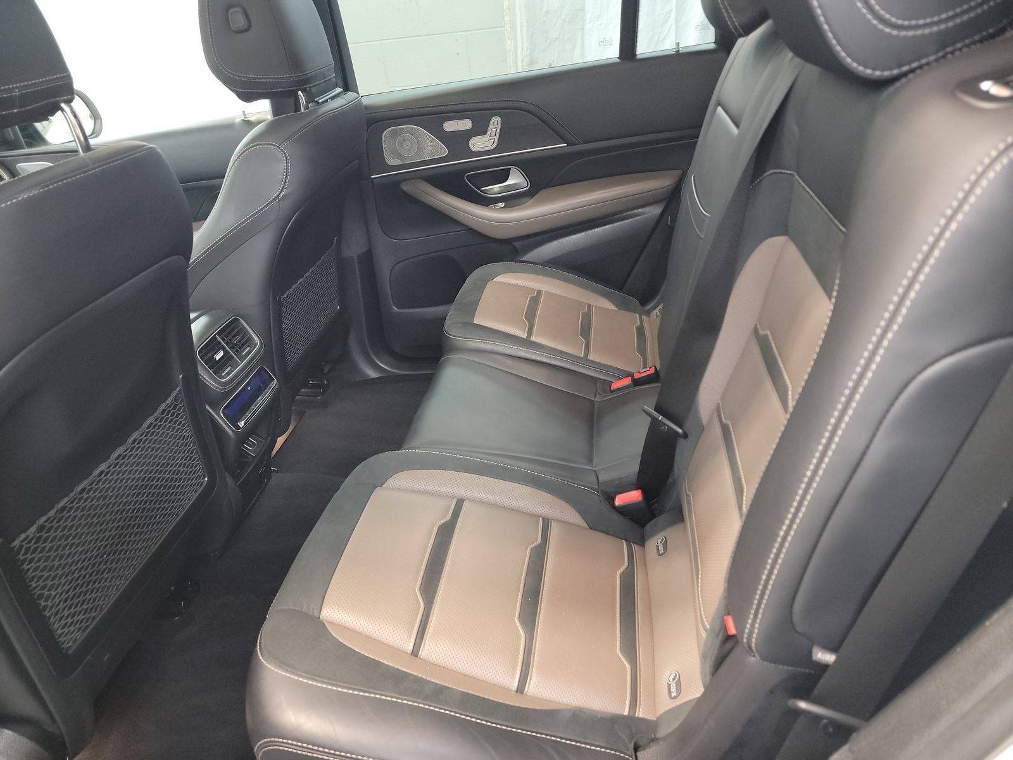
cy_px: 380
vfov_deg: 56.8
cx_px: 506
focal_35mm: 24
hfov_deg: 71.6
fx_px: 702
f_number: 1.8
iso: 850
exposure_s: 1/30
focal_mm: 6.7
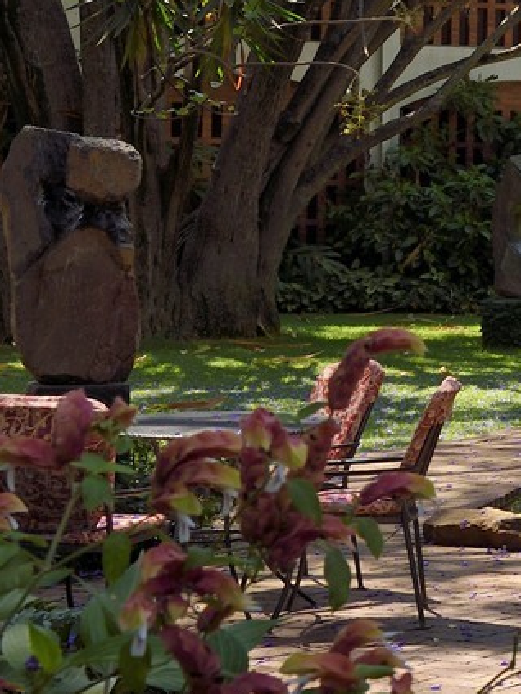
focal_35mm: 116
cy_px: 133
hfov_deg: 10.7
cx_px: 1283
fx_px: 2328
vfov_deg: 16.8
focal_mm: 32
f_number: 11
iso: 200
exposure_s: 1/125
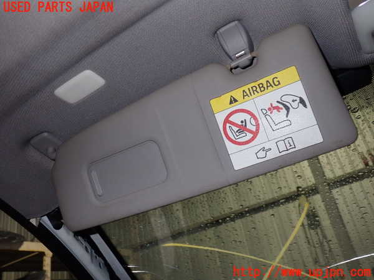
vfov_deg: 46.8
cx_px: 187
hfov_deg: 60.0
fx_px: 324
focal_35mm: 30
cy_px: 140
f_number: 2.3
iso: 200
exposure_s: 1/30
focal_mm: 5.4
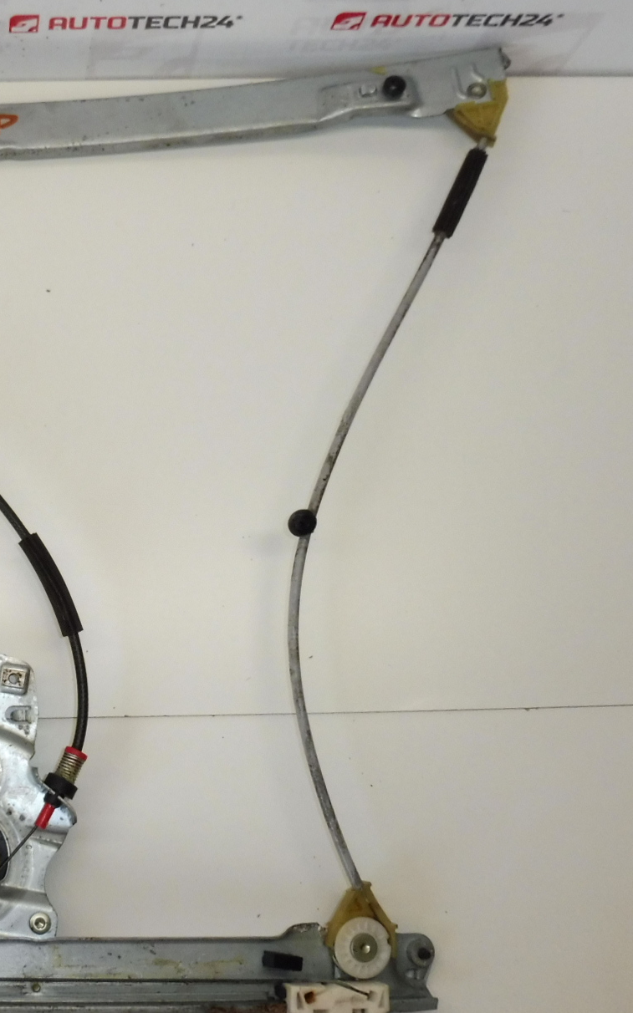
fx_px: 1187
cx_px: -29
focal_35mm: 43
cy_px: 527
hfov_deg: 27.7
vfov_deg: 46.2
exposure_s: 1/200
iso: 200
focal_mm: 4.3
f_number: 3.5
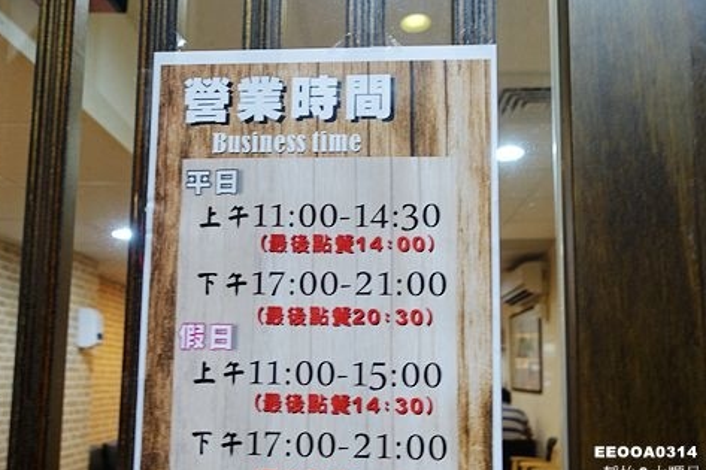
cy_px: 298
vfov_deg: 39.6
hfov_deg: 57.1
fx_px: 647
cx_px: 319
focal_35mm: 33
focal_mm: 8.8
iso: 125
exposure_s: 1/30
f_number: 2.2
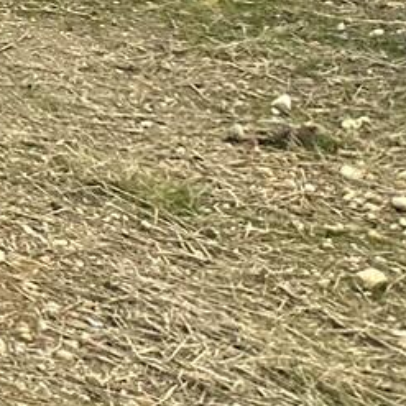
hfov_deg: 7.4
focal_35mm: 176
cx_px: -1156
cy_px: -618
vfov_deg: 8.9
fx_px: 2335
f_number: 1.78
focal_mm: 6.86
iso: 80
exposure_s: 1/583
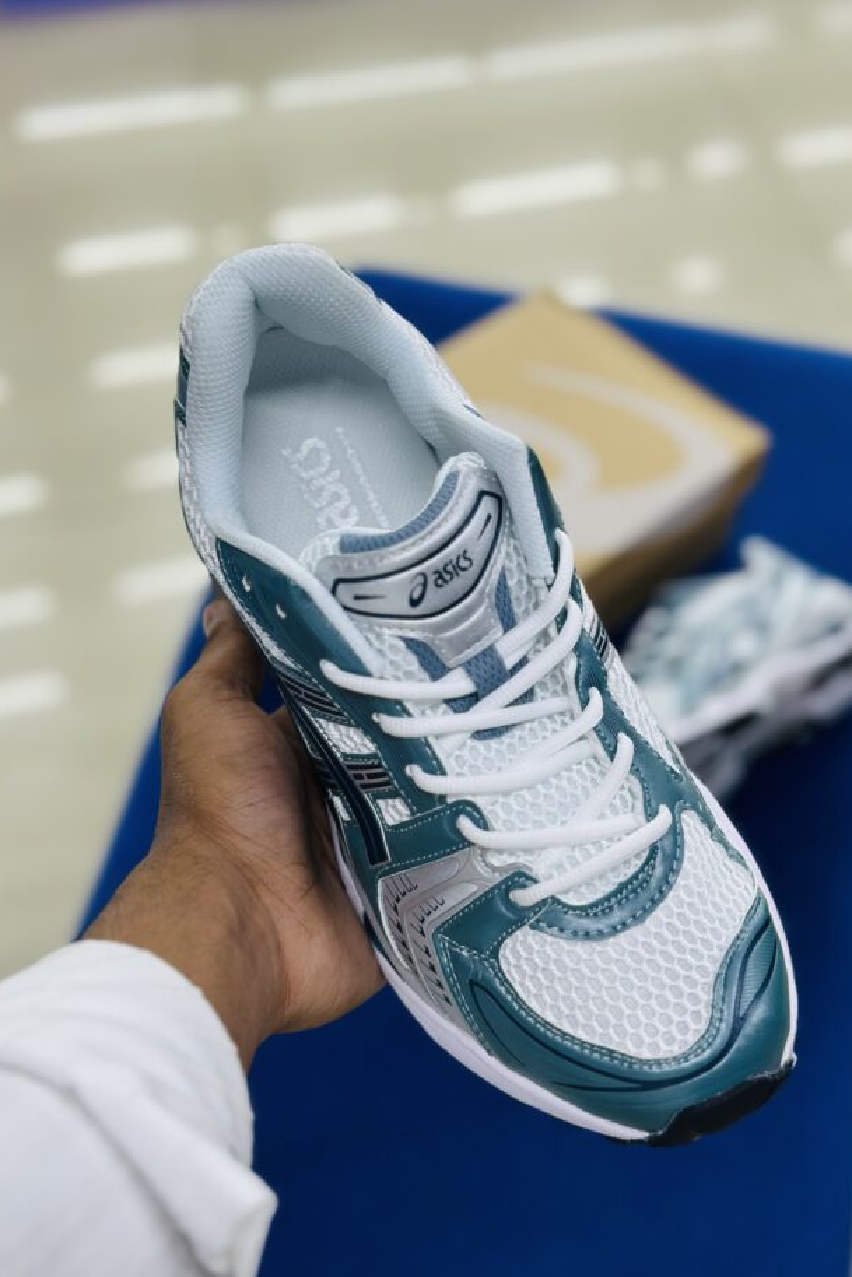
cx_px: 462
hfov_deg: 26.5
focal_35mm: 51
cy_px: 640
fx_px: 1810
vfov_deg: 38.9
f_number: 1.78
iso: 64
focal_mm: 6.86
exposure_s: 1/123
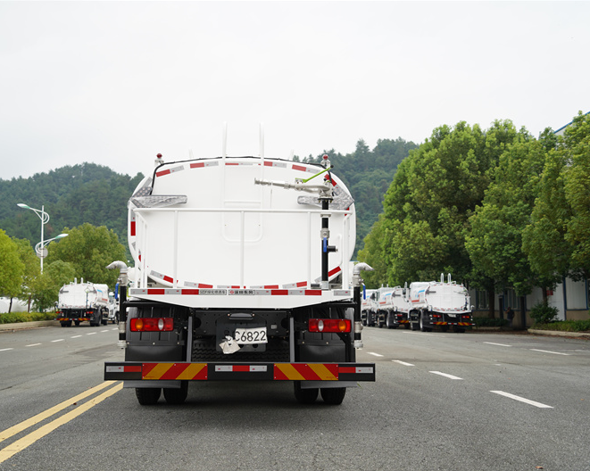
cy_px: 237
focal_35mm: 50
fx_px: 873
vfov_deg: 30.2
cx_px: 261
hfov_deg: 37.3
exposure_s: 1/400
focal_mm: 44
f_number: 3.5
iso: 100
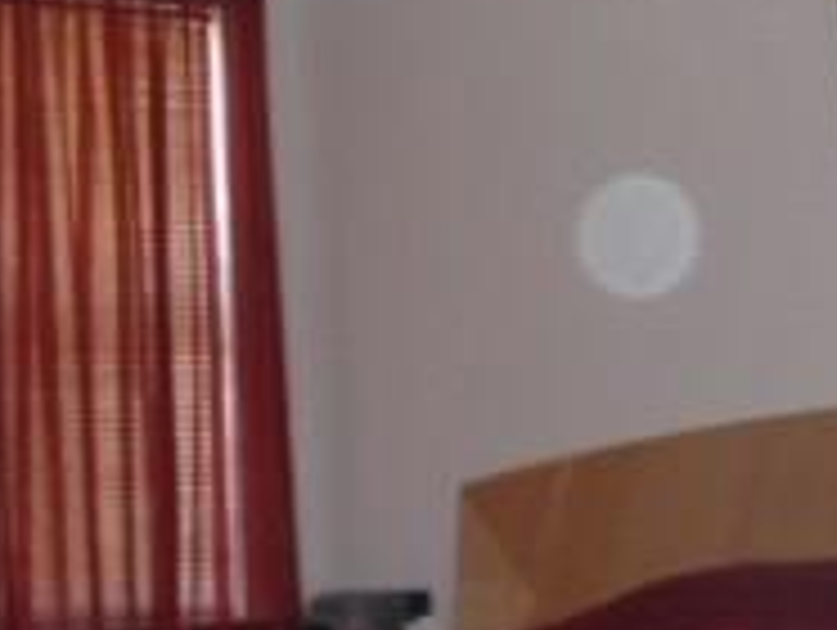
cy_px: 364
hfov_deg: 12.6
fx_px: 3656
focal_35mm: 151
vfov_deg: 9.8
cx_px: -256
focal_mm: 6
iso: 200
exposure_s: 1/30
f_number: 3.5
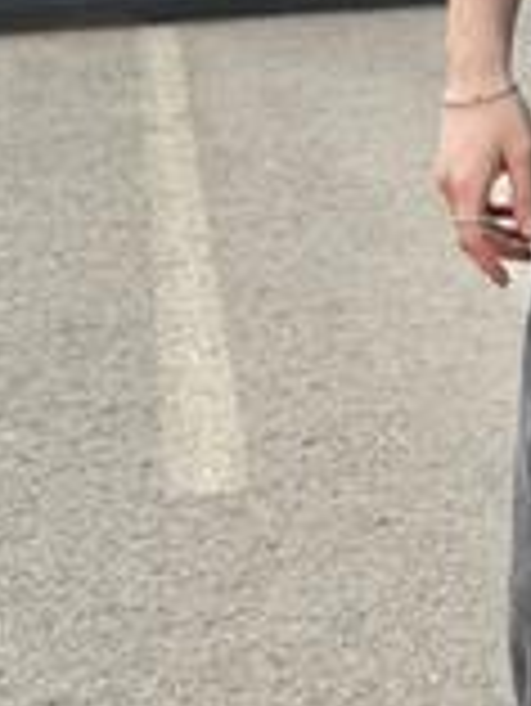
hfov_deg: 11.8
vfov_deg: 15.4
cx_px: 716
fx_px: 2492
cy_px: -216
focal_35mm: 122
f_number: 1.78
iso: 80
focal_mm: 6.76
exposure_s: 1/4975
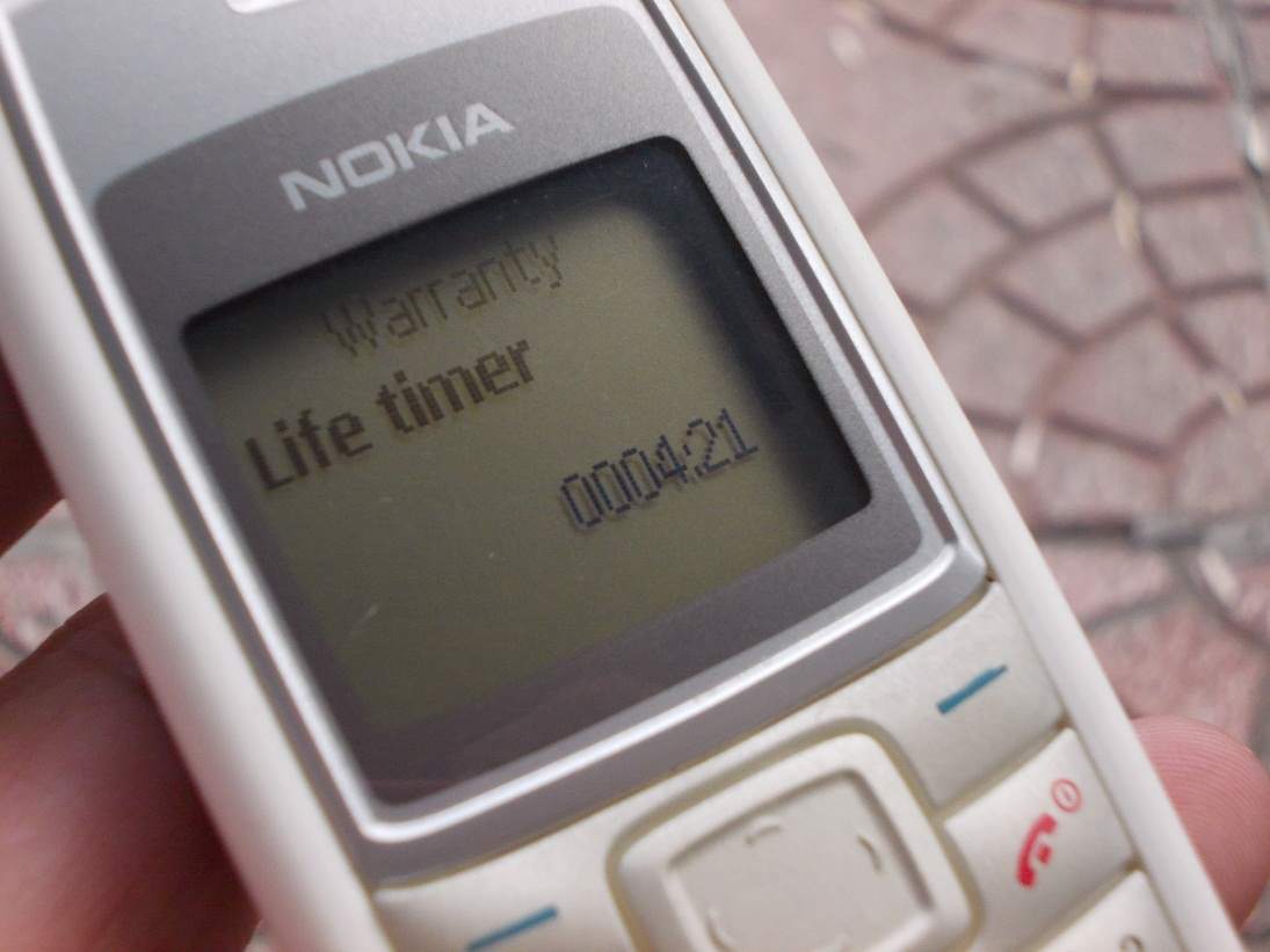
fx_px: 2201
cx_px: 635
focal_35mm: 60
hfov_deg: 32.2
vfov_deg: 24.4
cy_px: 476
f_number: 4
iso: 160
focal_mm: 8.5
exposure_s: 1/500
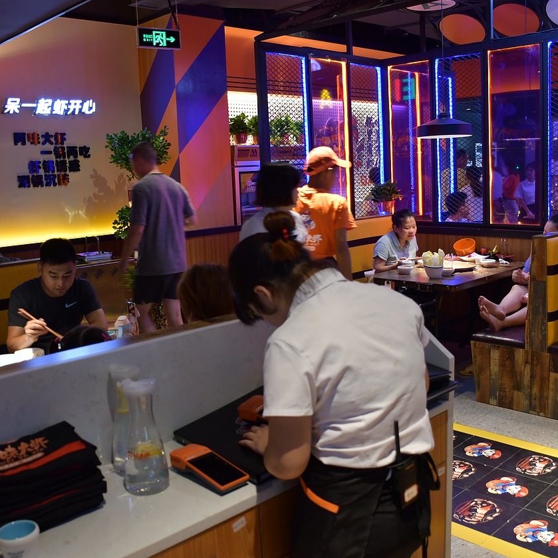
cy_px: 282
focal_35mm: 35
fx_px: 638
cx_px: 297
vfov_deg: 47.2
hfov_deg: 47.2
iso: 500
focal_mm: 18
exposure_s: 1/30
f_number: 3.5
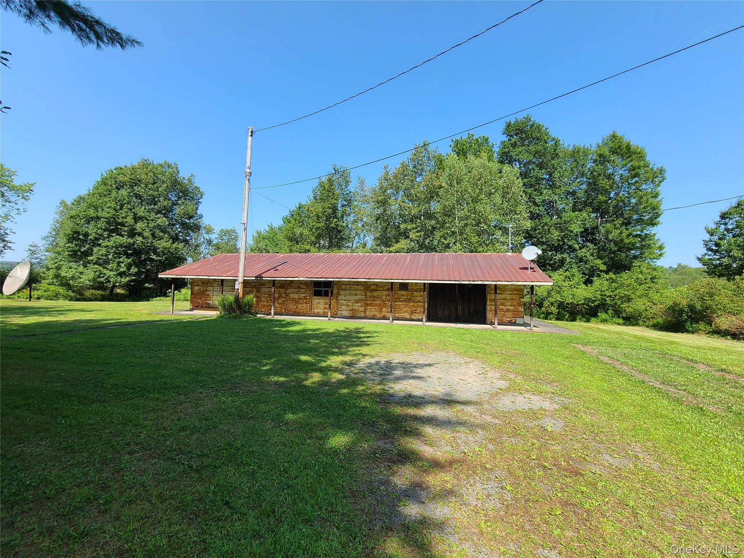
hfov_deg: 106.2
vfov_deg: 89.9
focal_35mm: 13
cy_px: 279
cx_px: 372
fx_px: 279
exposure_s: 1/914
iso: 50
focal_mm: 2.2
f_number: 2.2
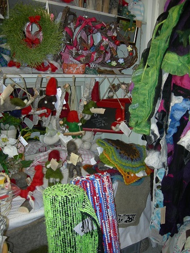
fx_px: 263
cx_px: 95
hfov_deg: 39.7
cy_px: 126
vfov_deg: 51.4
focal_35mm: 36
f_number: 2.7
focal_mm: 7.5
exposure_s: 1/60.1
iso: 64
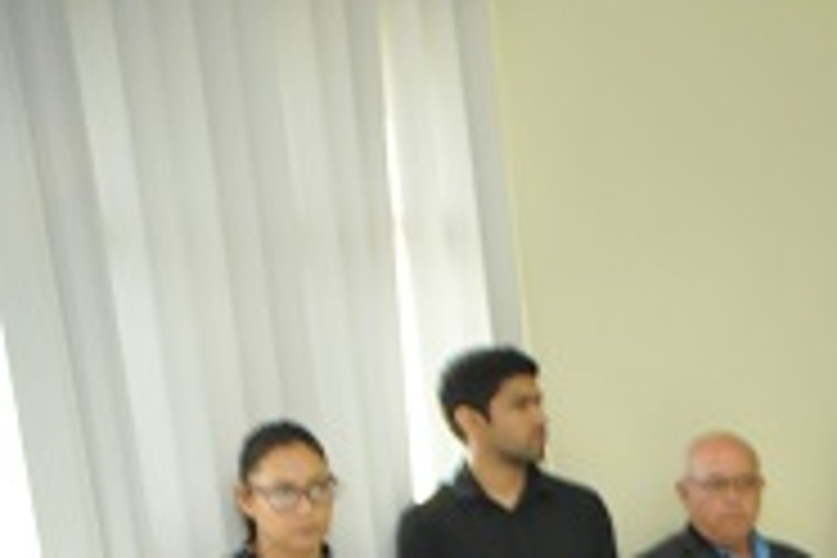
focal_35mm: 87
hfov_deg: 20.0
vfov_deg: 14.5
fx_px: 2023
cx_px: 1269
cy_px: 878
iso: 1250
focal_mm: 18
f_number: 3.5
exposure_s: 1/80
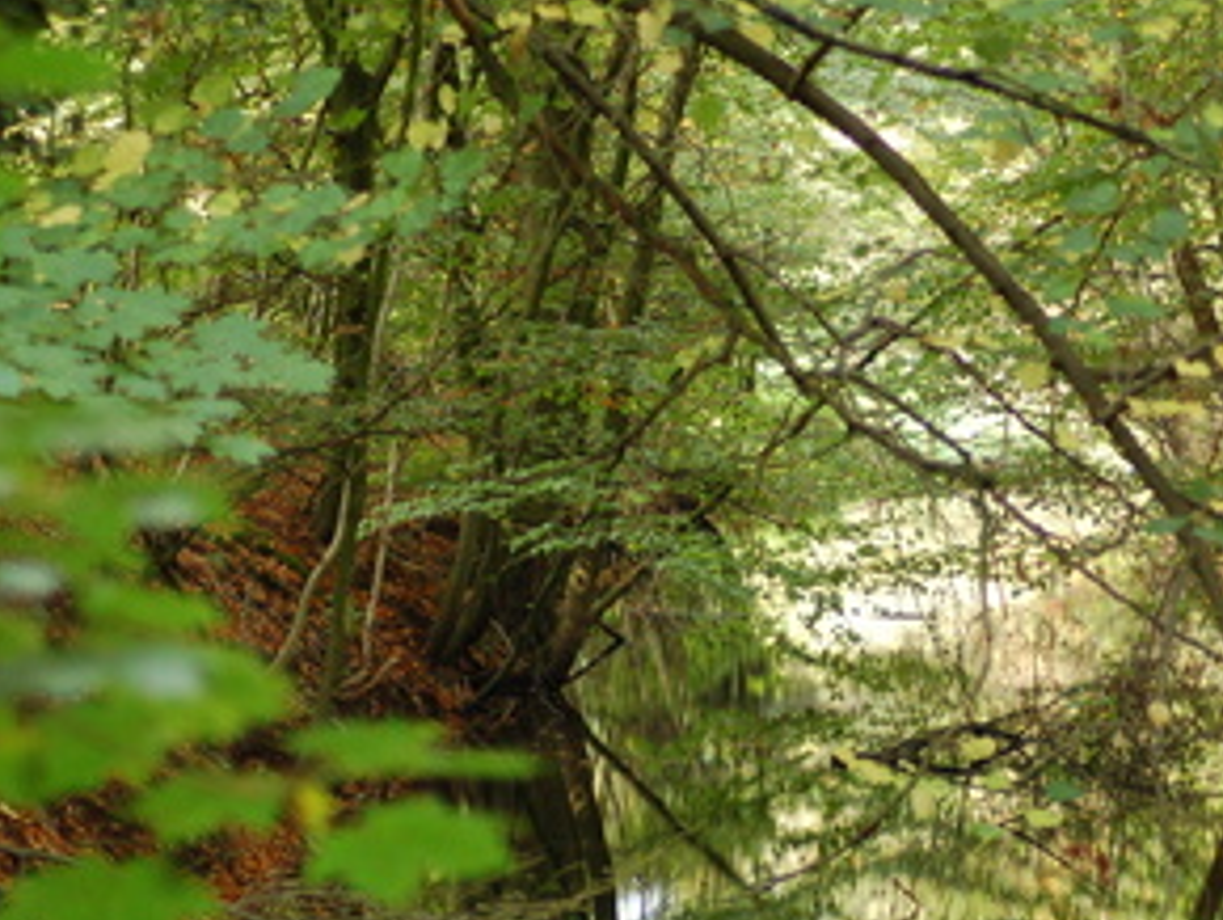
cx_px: 881
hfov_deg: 8.7
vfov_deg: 6.5
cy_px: 576
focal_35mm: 228
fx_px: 8062
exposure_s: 1/80
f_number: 4.2
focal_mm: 100
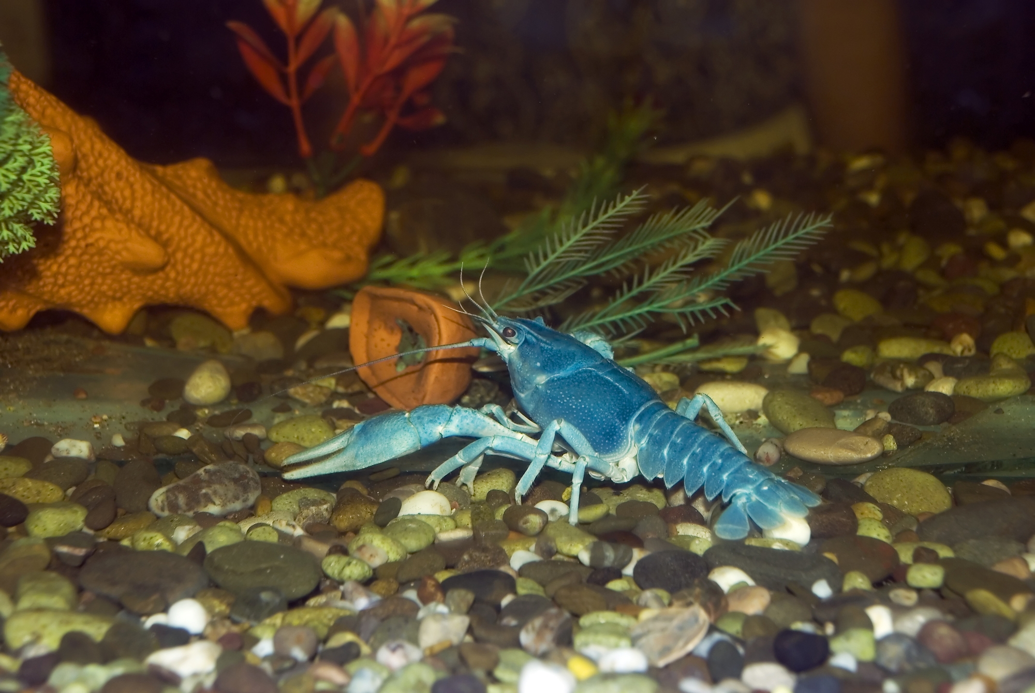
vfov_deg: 18.2
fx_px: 2159
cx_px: 518
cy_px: 346
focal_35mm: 75
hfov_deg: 27.0
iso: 100
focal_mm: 50
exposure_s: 1/200
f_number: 6.3
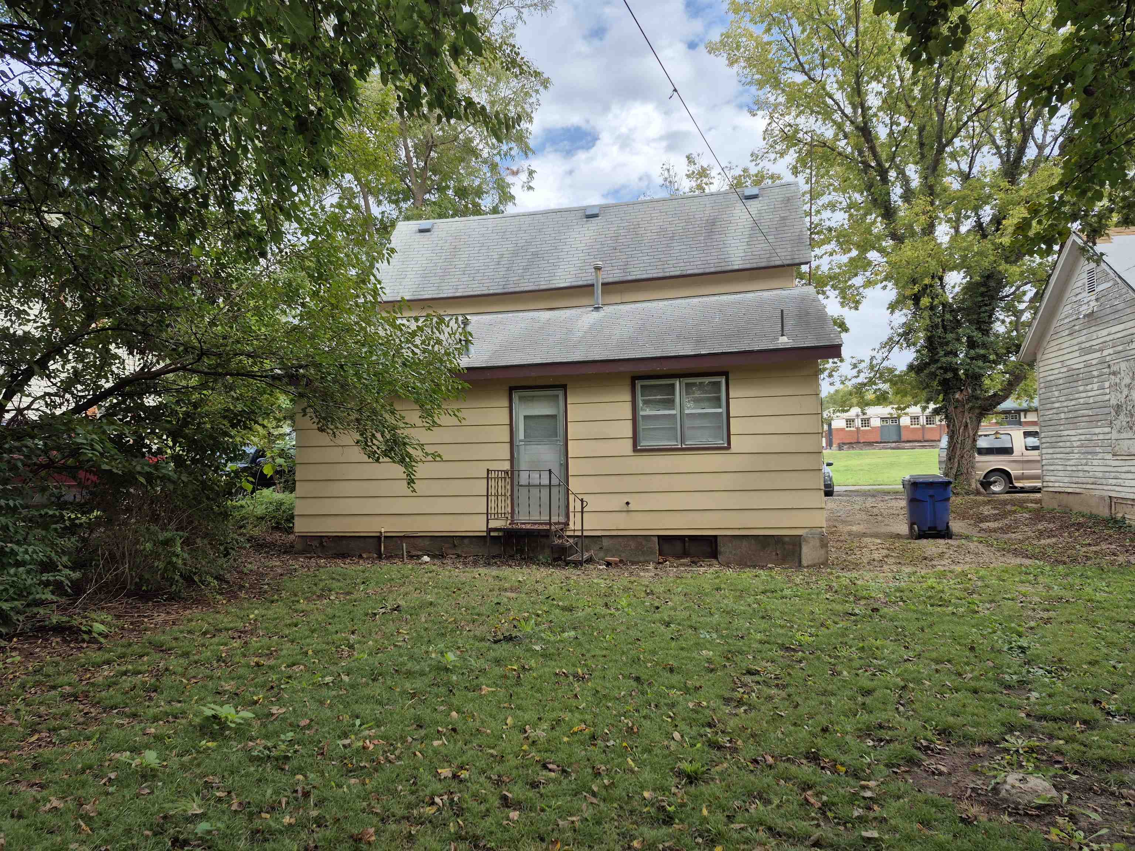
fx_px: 754
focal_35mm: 23
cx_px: 568
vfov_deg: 58.9
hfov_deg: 73.9
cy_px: 426
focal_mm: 5.4
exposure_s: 1/1002
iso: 25
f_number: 1.8
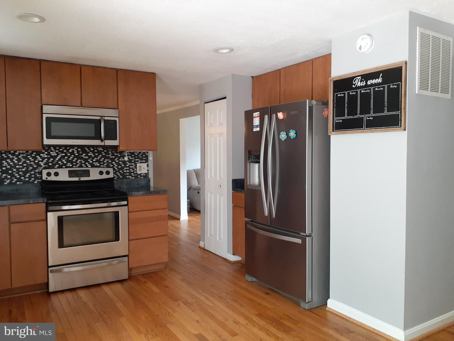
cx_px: 227
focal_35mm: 27
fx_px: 354
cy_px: 170
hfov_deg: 65.3
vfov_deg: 51.4
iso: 320
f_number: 1.9
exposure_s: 1/50
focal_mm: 3.6
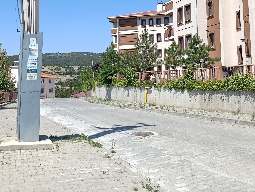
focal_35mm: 42
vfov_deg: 33.3
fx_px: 310
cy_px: 33
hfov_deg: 44.7
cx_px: 114
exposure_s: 1/637
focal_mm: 6.11
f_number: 1.65
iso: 50
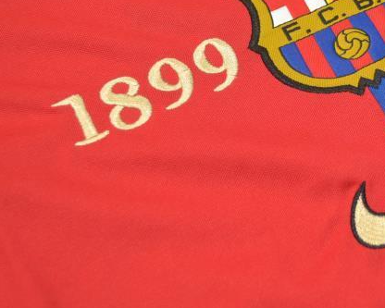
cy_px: 72
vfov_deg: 16.6
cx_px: 324
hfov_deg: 20.5
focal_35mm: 92
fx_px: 1049
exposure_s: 1/60
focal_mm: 34
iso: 200
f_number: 5
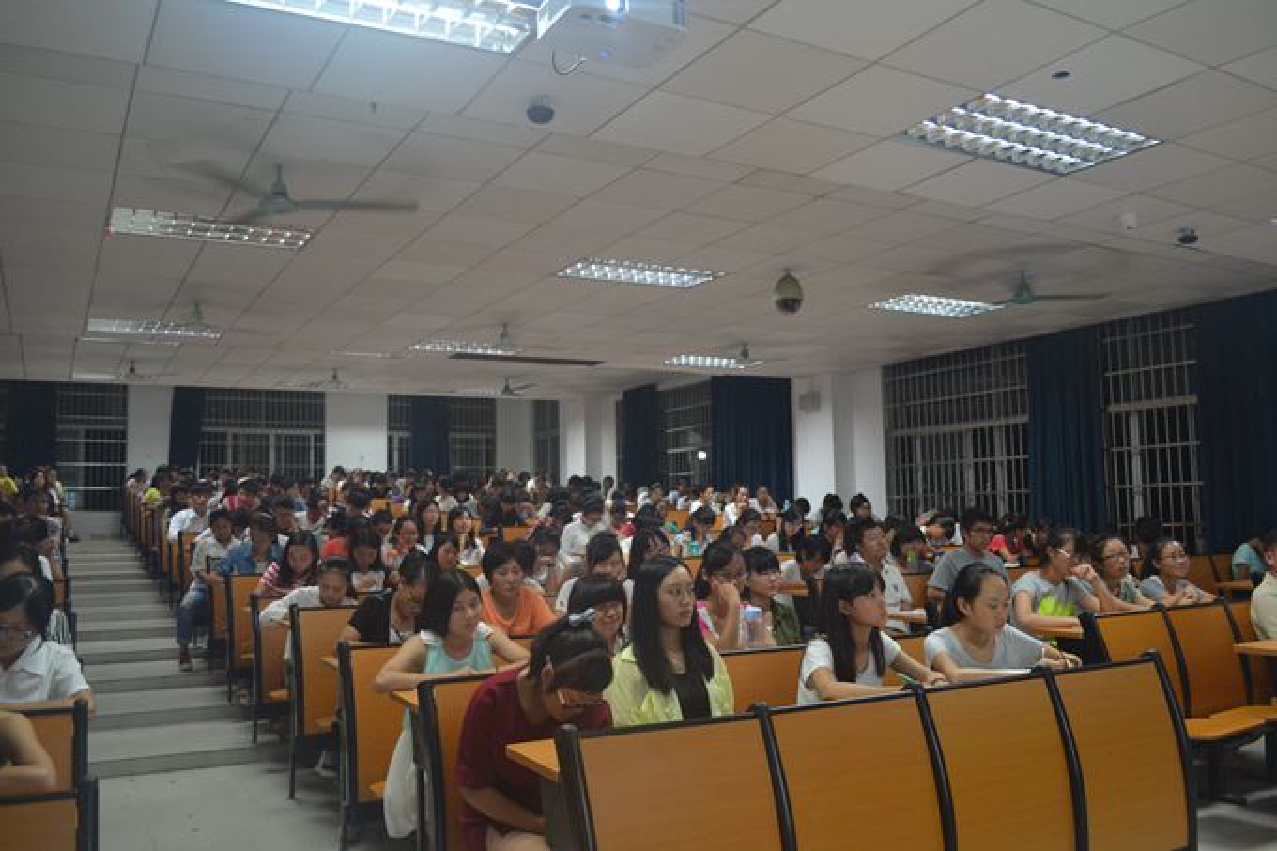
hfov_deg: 61.9
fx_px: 1064
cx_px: 638
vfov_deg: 43.6
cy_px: 426
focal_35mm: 30
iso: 1250
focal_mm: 20
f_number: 3.8
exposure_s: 1/60
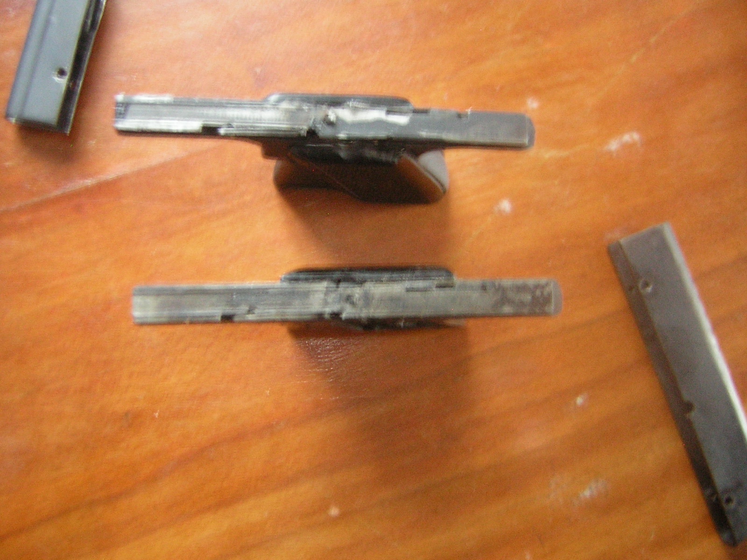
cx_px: 374
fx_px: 777
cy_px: 280
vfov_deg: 39.7
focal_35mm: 36
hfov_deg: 51.4
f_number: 2.6
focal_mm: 4.7
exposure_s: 1/2.1
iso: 200
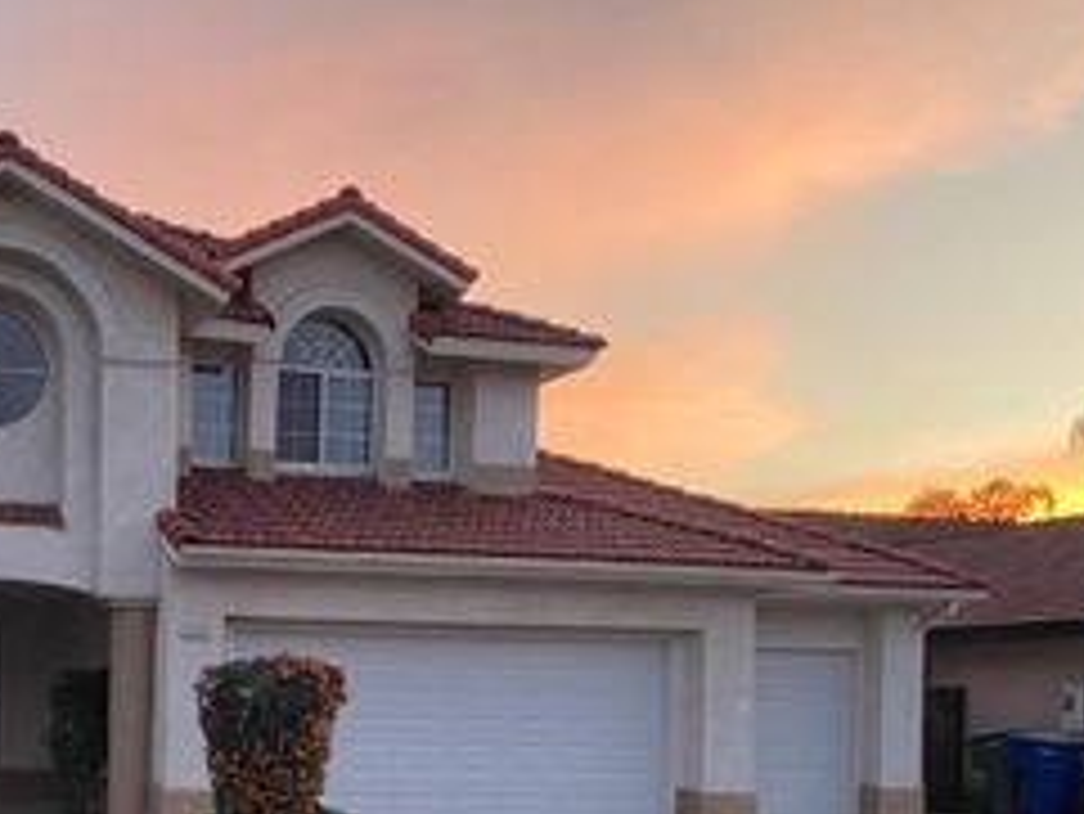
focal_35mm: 54
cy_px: 726
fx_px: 1692
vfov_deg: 26.2
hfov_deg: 34.3
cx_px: 189
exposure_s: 1/60
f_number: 1.8
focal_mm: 4.25
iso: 125
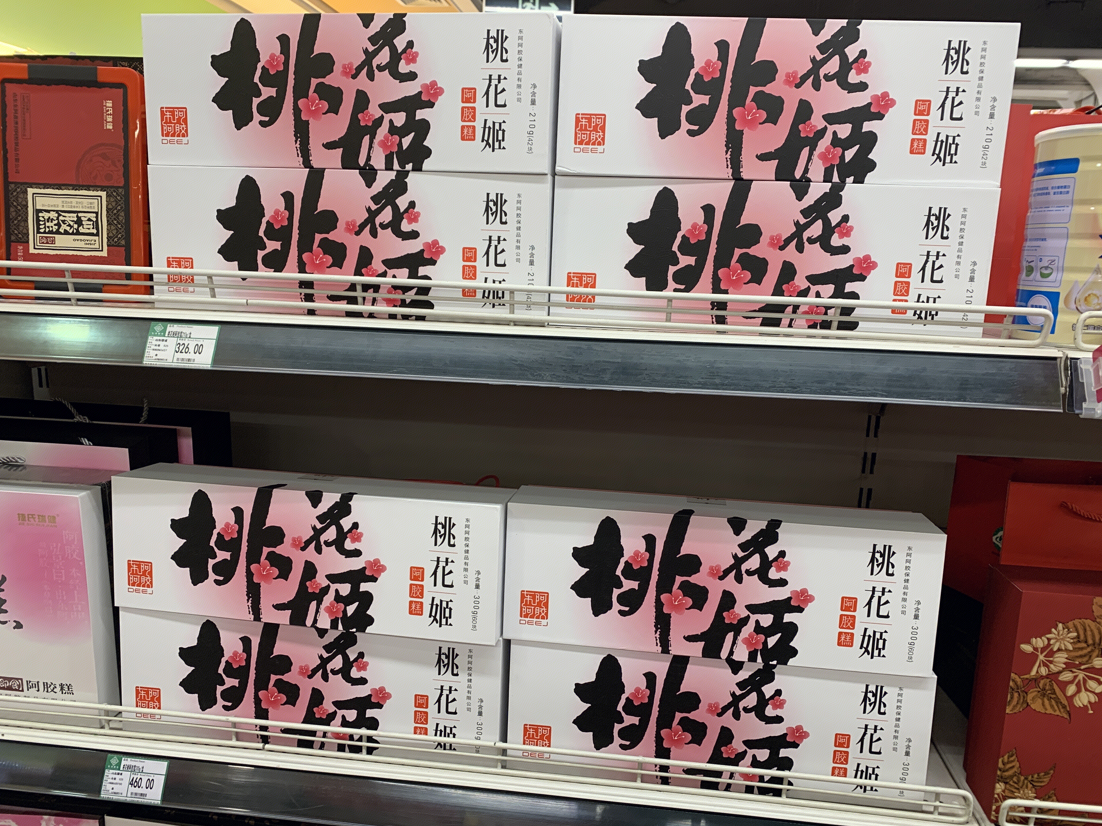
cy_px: 428
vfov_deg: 51.3
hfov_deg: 65.3
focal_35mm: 27
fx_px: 860
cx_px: 547
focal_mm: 4.25
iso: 80
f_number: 1.8
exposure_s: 1/50
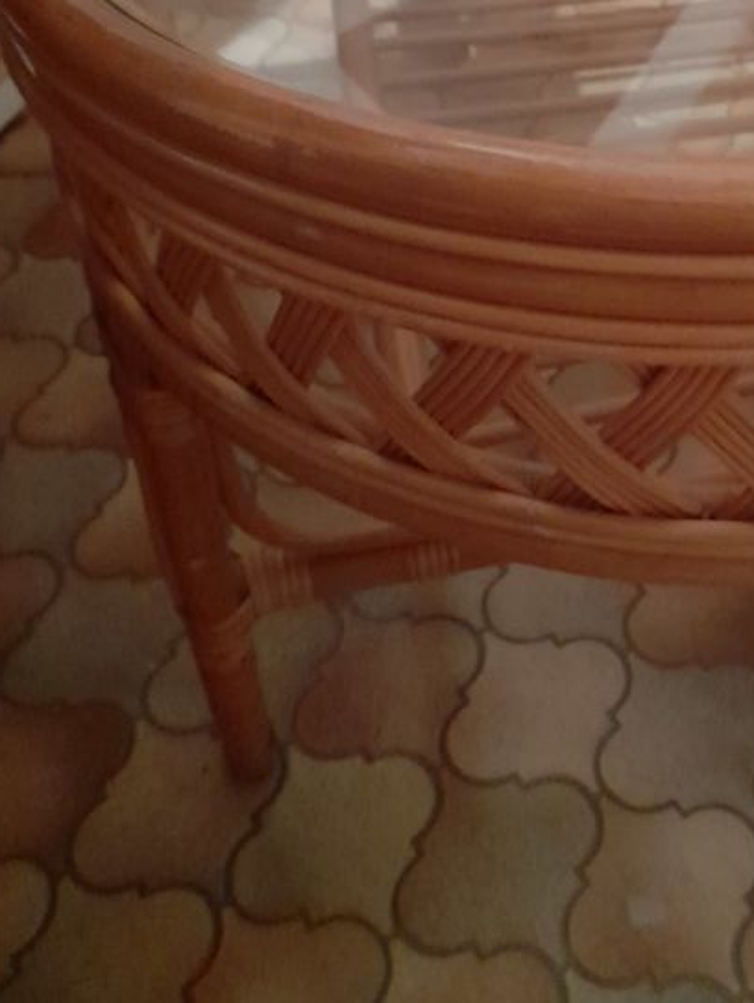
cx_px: 667
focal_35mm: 46
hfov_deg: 30.3
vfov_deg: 39.1
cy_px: 155
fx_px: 1334
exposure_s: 1/10
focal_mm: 4.6
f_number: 2
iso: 800
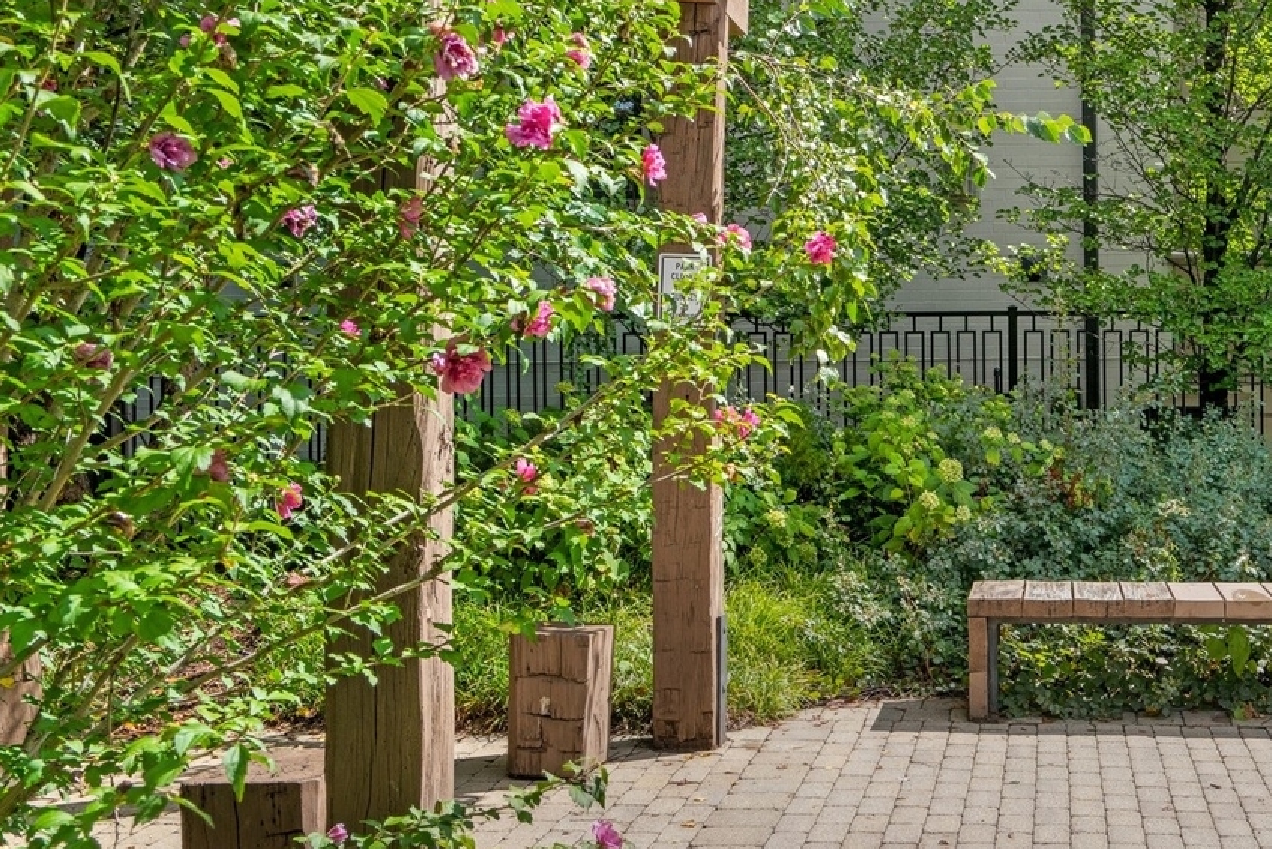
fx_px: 1555
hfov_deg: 41.8
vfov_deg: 30.5
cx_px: 1083
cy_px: 374
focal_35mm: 44
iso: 320
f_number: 9
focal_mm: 23
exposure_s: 1/500
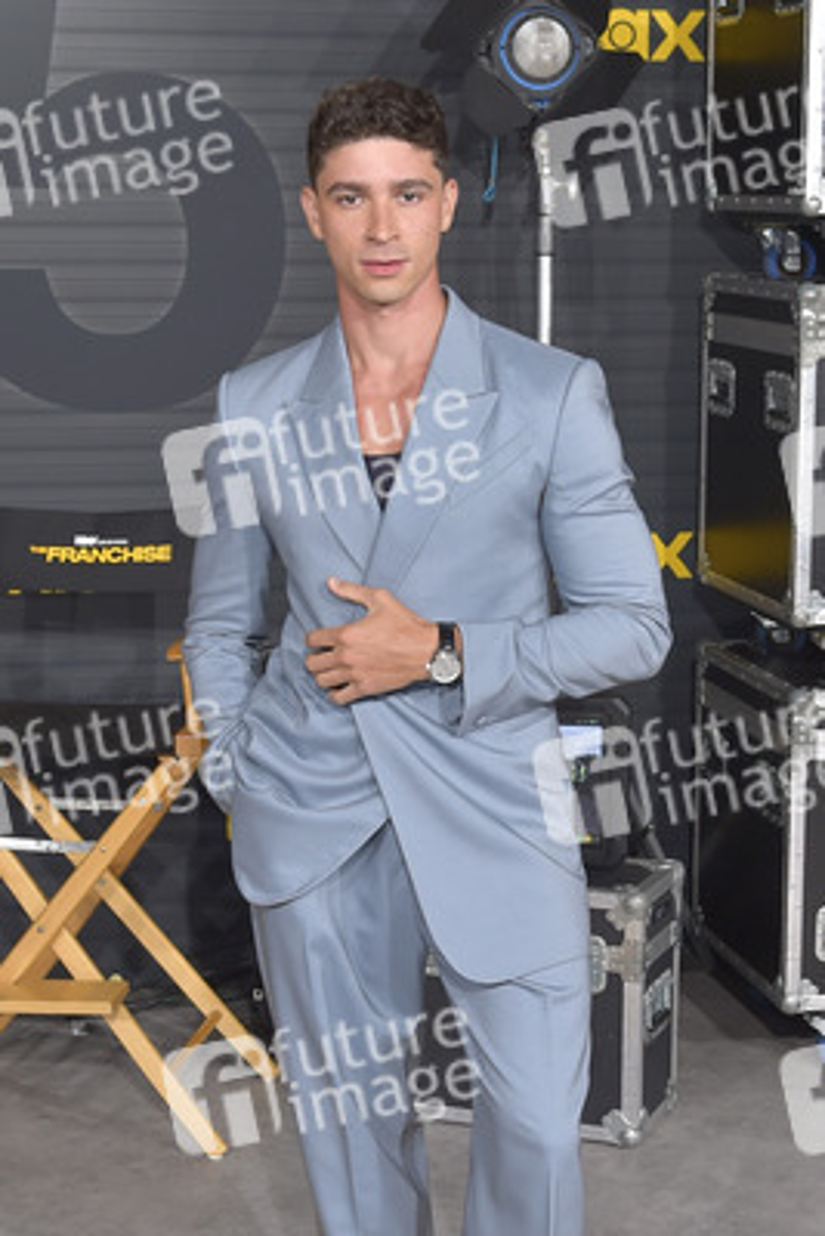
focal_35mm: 38
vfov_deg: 50.7
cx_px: 412
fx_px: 1305
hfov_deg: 35.1
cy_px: 618
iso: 320
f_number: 6.3
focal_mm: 38
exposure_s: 1/250
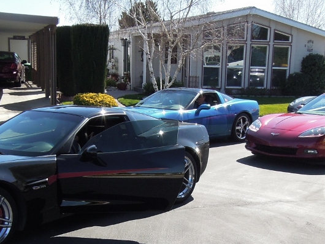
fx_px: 544
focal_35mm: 58
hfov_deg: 33.2
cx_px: 157
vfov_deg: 24.9
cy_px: 185
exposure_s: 1/1250
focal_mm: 4.3
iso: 160
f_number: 2.8
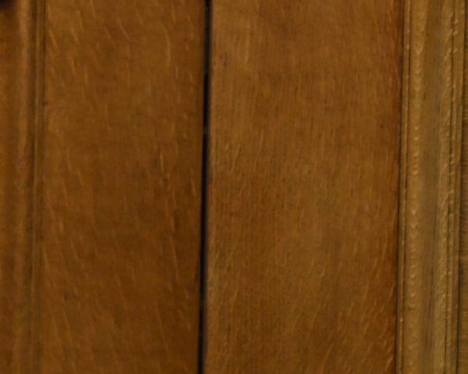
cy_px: 118
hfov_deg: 1.5
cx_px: 950
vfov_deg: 1.2
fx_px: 17768
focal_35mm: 1283
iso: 3200
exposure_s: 1/320
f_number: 6
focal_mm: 320
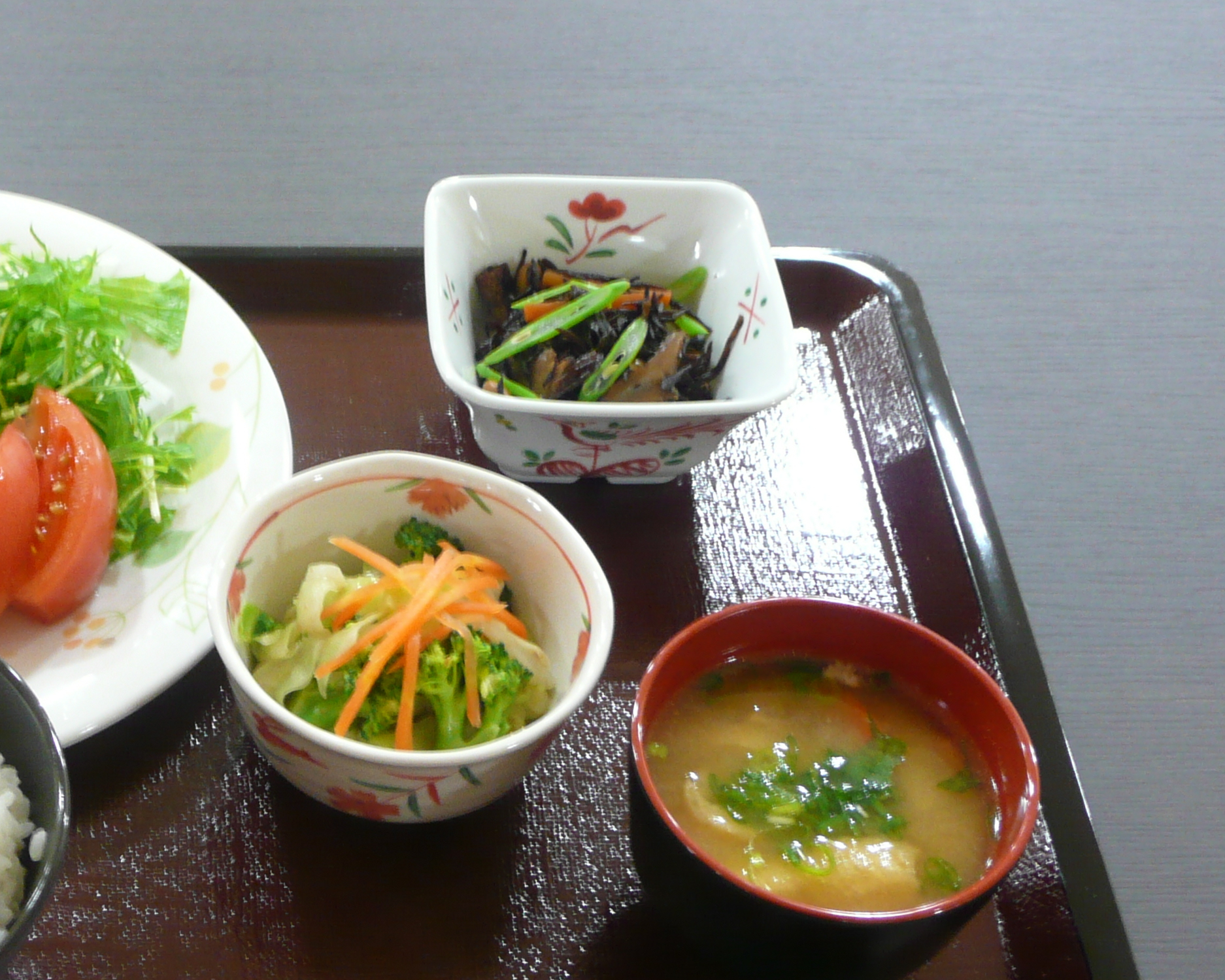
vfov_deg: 23.8
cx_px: 233
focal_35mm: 64
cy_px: 616
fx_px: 2320
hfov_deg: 28.9
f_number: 3.9
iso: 200
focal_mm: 6.5
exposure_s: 1/4
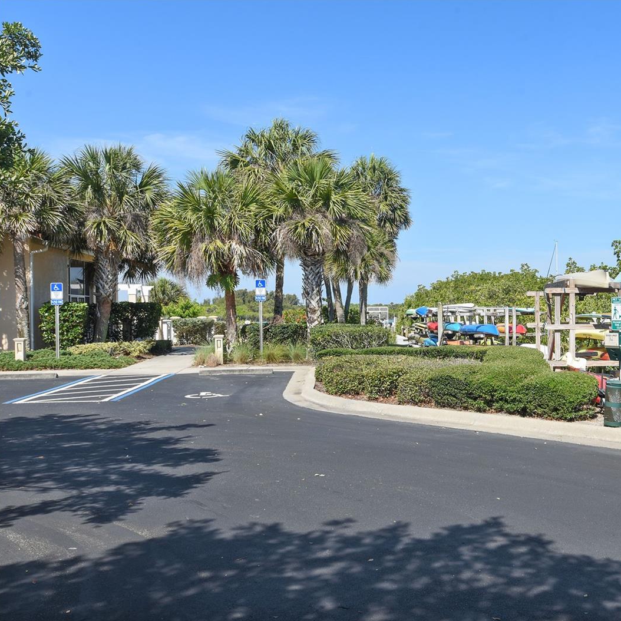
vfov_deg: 41.9
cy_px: 313
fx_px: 812
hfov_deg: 40.6
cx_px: 468
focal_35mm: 40
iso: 160
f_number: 10
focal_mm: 31
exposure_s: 1/200
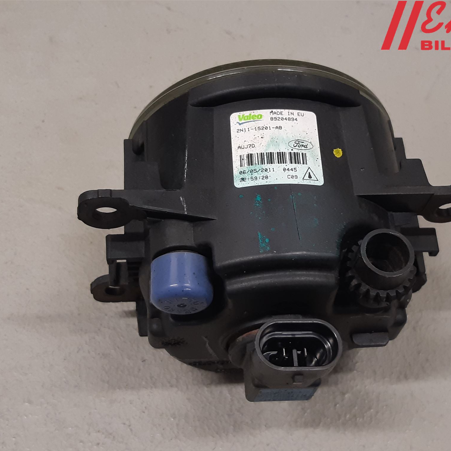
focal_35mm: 31
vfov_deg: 52.5
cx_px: 259
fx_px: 457
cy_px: 228
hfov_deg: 52.3
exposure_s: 1/50
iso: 100
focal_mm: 3.93
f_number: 1.7
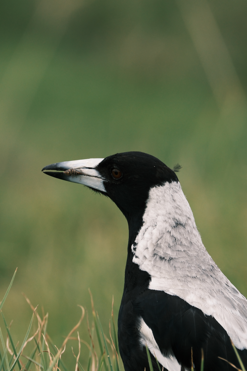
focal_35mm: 600
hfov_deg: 2.3
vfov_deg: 3.4
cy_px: 186
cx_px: 124
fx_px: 6175
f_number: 8
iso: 640
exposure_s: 1/1000
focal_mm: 400
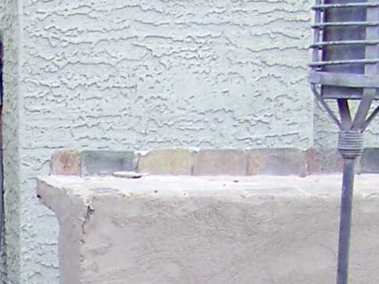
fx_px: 2485
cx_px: -391
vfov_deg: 6.3
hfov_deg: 8.3
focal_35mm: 227
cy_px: 621
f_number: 2.8
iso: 64
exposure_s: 1/80
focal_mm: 5.85
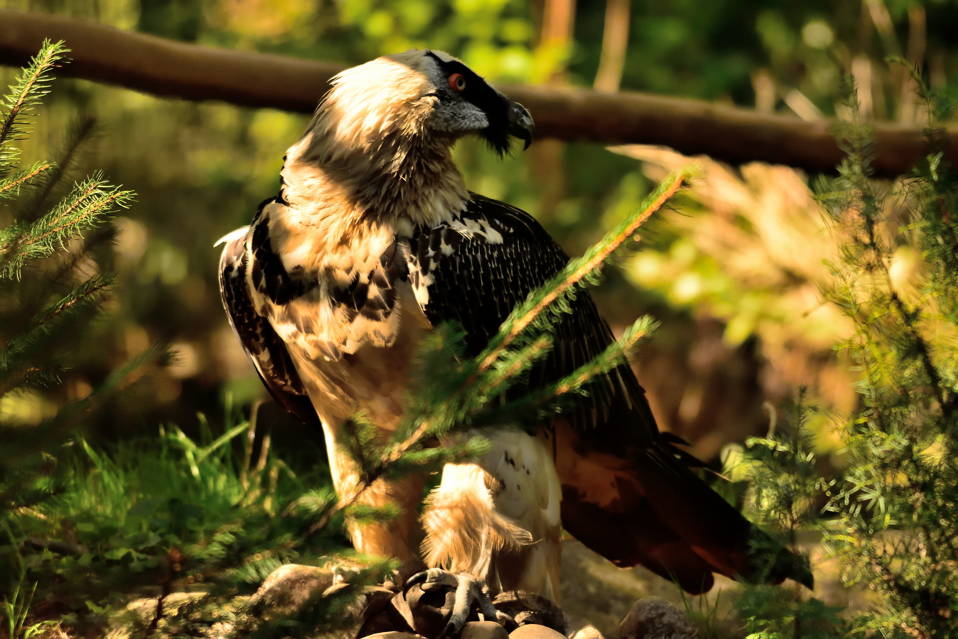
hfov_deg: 5.7
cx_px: 479
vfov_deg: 3.8
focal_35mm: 360
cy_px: 320
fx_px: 9579
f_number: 5.3
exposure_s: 1/1000
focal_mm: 240
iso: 1800
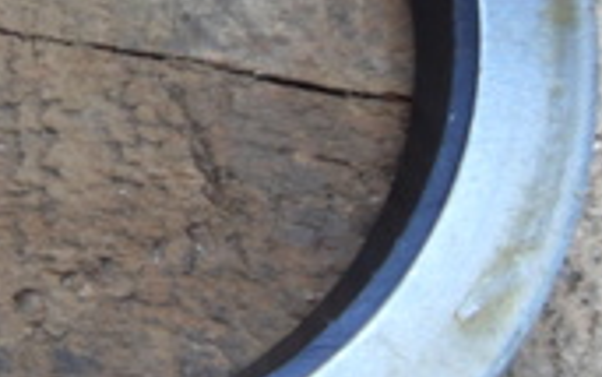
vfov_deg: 10.8
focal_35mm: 121
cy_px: 33
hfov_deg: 16.8
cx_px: -32
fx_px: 1986
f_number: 3.5
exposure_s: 1/6
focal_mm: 6.6
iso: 200
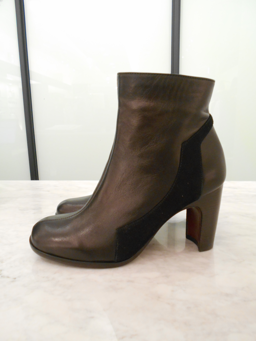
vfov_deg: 67.3
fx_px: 256
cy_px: 170
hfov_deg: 53.1
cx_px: 128
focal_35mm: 26
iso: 400
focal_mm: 4.6
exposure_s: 1/25
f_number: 3.2
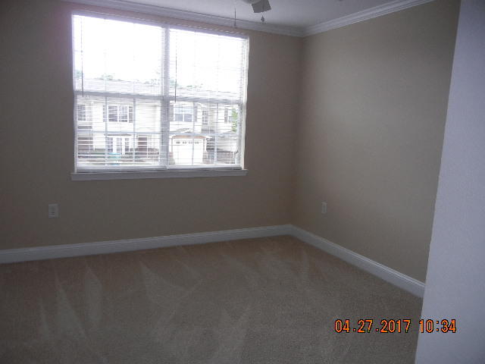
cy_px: 182
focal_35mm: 30
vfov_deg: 46.8
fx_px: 420
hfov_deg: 60.0
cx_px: 242
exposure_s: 1/89
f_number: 3.5
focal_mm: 5.4
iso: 160
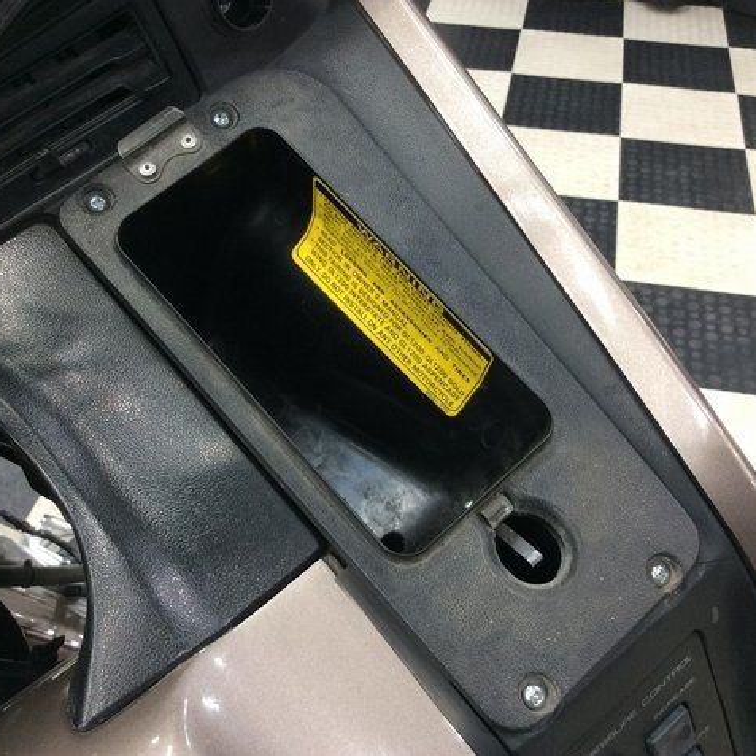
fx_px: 939
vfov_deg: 43.9
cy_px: 378
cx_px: 338
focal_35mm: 38
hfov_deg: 43.8
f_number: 2.4
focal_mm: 3.3
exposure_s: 1/24
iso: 80
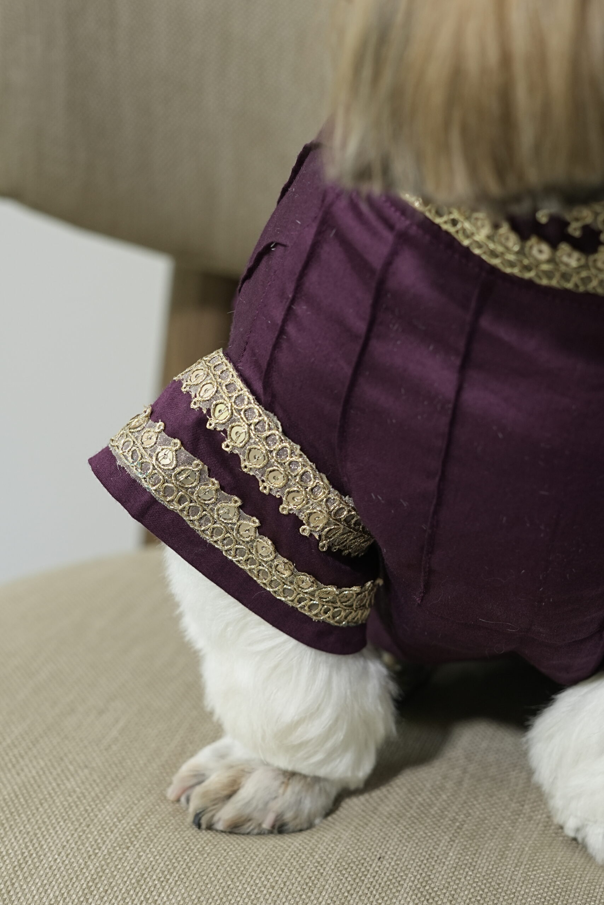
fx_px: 1887
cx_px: 302
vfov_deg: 27.0
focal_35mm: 75
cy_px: 452
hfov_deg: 18.2
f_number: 4
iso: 400
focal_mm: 50
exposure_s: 1/100
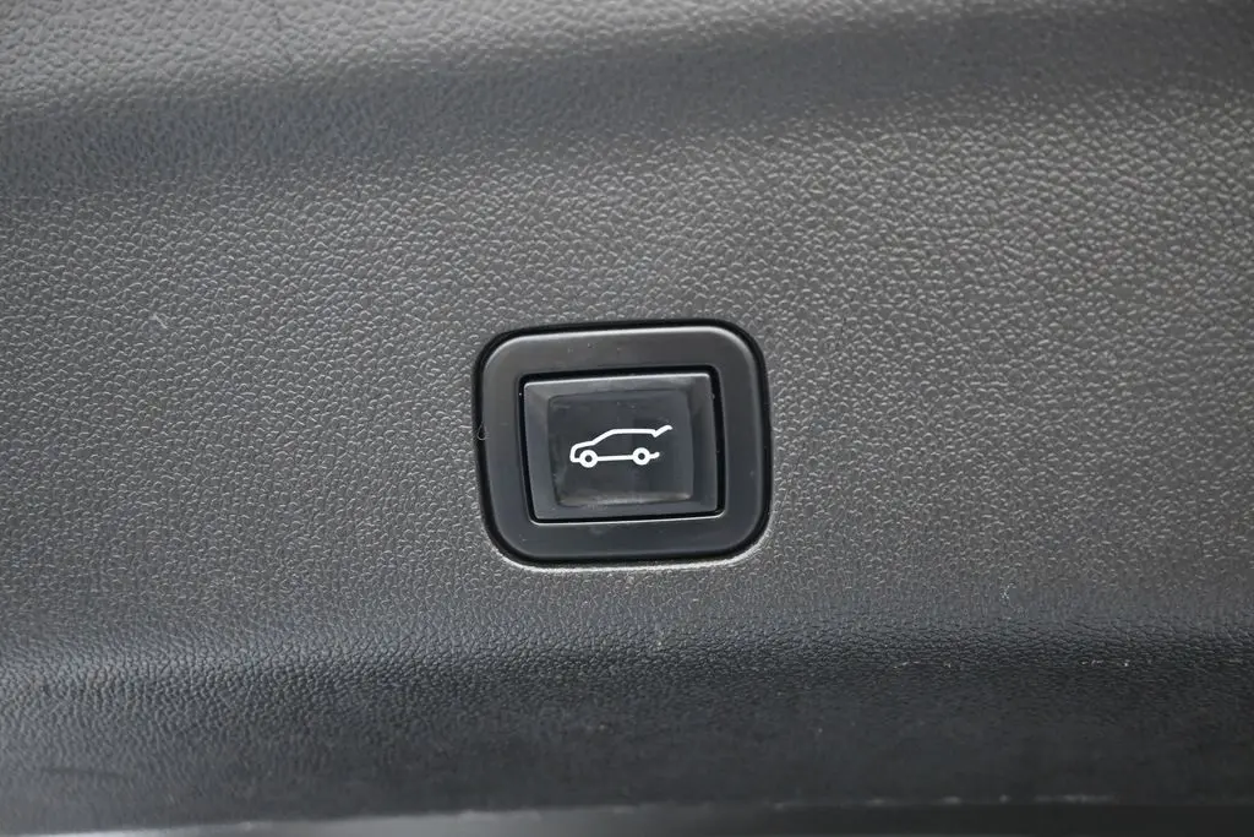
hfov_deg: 51.3
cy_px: 418
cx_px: 627
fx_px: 1306
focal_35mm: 38
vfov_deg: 35.5
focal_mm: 25
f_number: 4.2
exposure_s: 1/60
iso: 3200
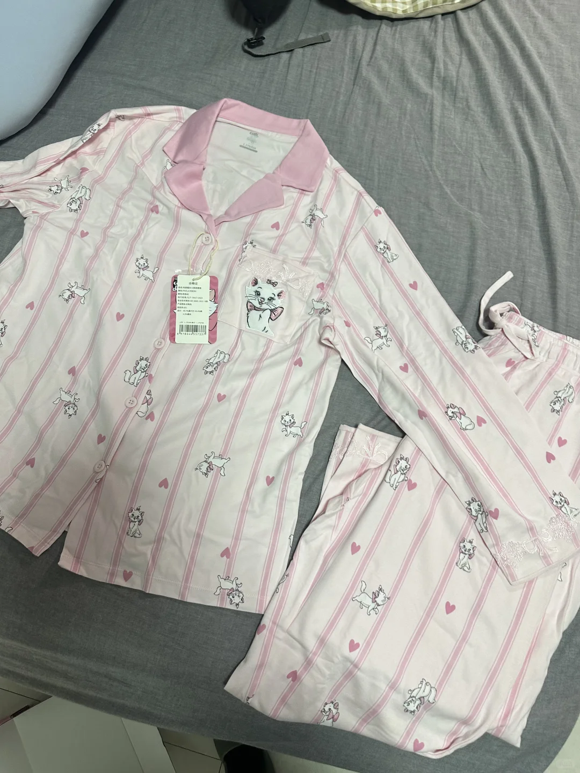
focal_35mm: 24
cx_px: 290
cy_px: 386
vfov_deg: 71.6
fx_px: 536
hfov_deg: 56.8
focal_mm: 6.86
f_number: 1.78
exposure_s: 1/50
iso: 200
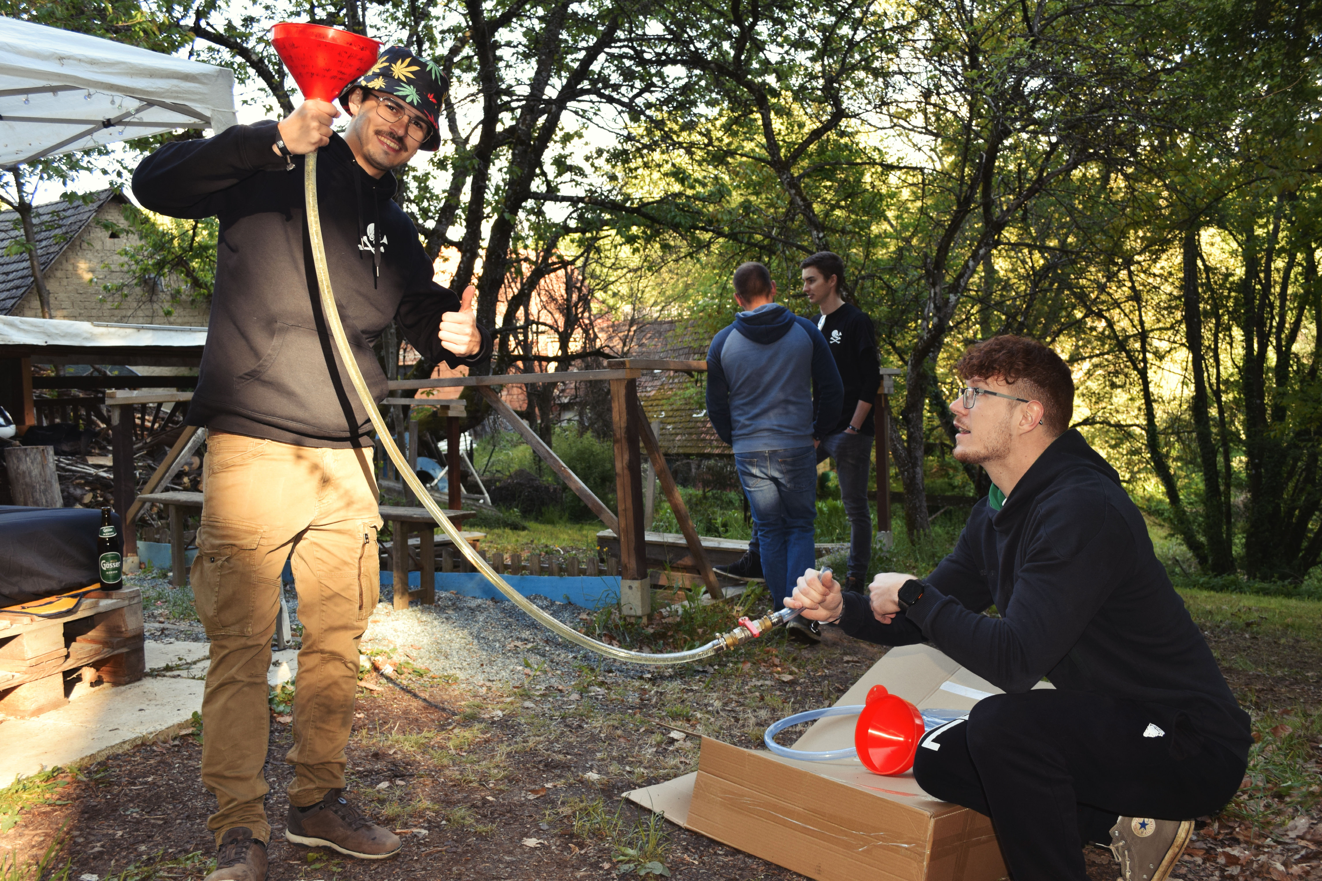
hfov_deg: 57.2
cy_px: 440
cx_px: 661
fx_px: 1212
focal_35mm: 33
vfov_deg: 40.0
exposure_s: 1/125
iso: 450
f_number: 5.6
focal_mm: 22
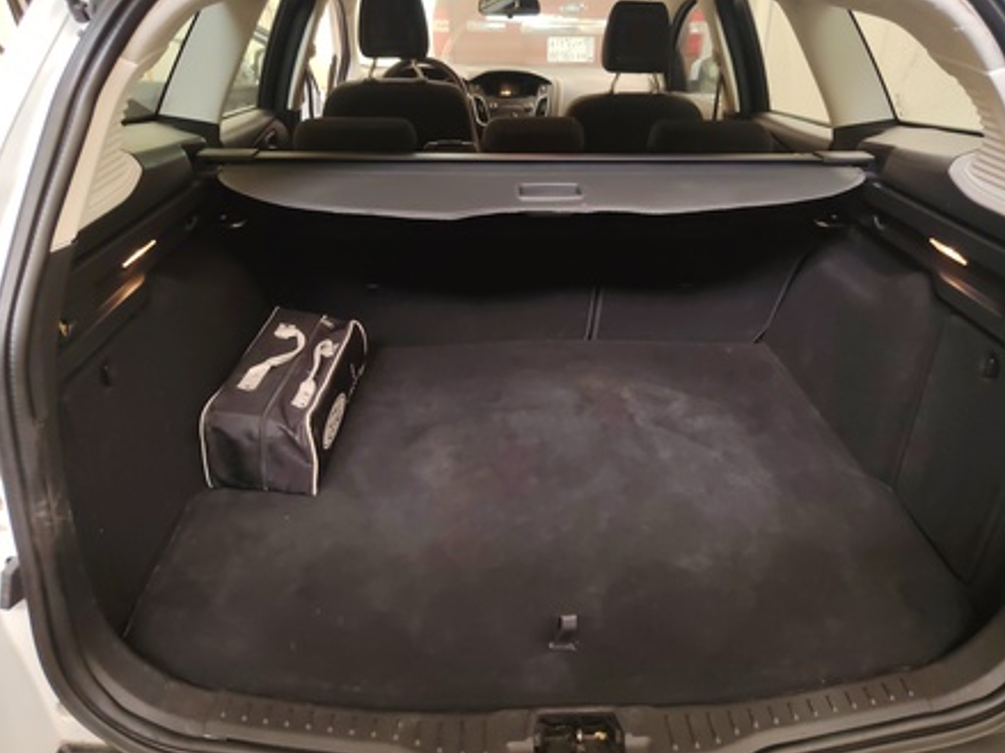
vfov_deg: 54.8
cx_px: 521
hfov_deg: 69.4
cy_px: 390
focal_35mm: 25
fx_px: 726
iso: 2050
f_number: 1.75
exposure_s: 1/100
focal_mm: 5.25
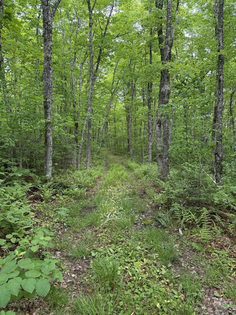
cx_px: 118
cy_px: 158
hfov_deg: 56.8
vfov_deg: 71.6
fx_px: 218
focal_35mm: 24
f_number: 1.78
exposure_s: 1/211
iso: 200
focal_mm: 6.76
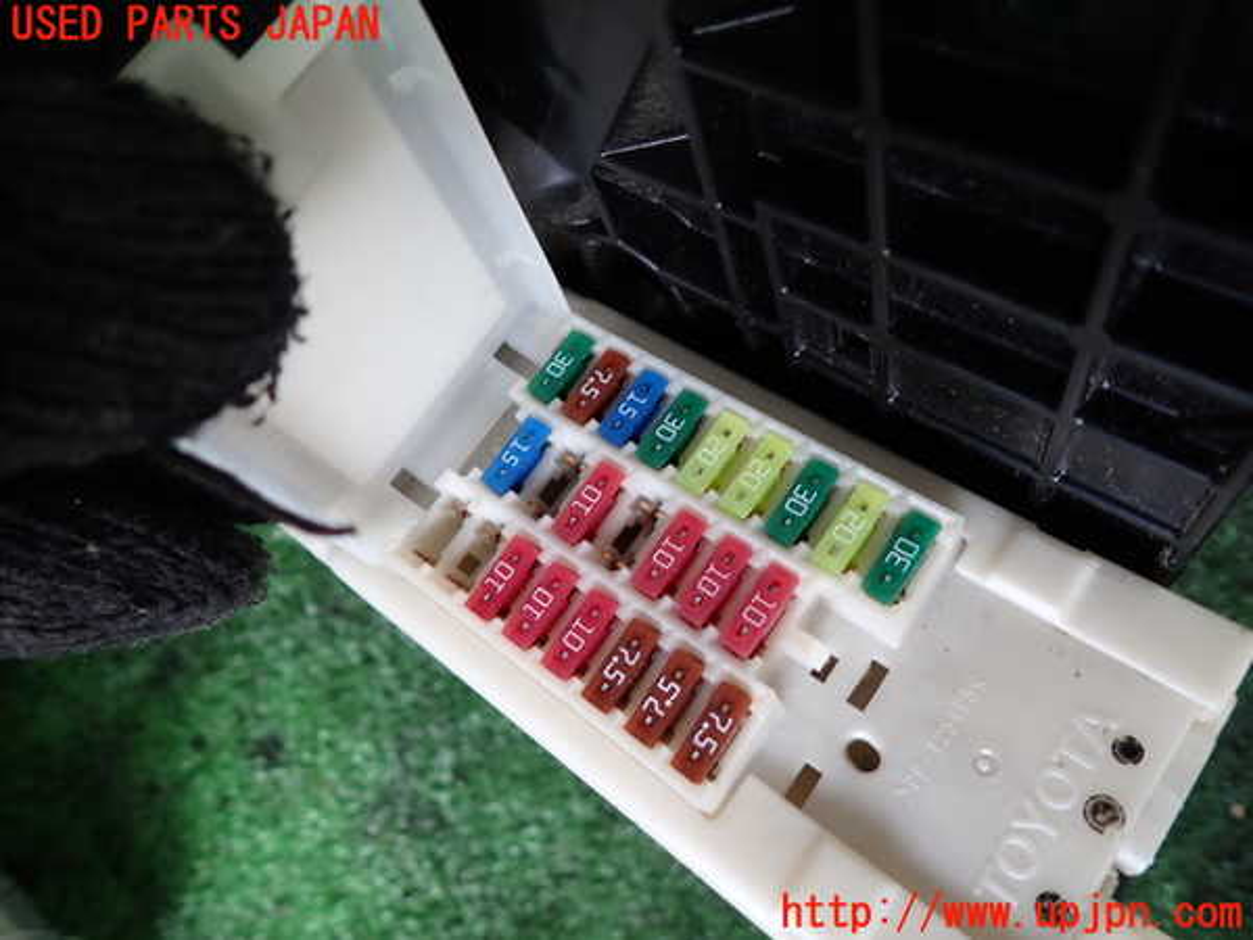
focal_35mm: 25
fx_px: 905
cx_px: 626
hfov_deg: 69.4
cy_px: 470
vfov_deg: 54.9
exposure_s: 1/60
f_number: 2
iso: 160
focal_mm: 4.5
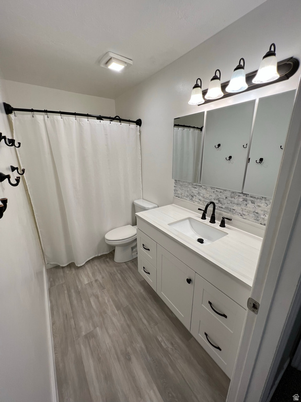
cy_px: 201
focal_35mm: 13
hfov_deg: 89.9
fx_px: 151
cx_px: 150
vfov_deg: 106.2
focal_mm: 1.57
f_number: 1.8
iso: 50
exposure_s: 1/120
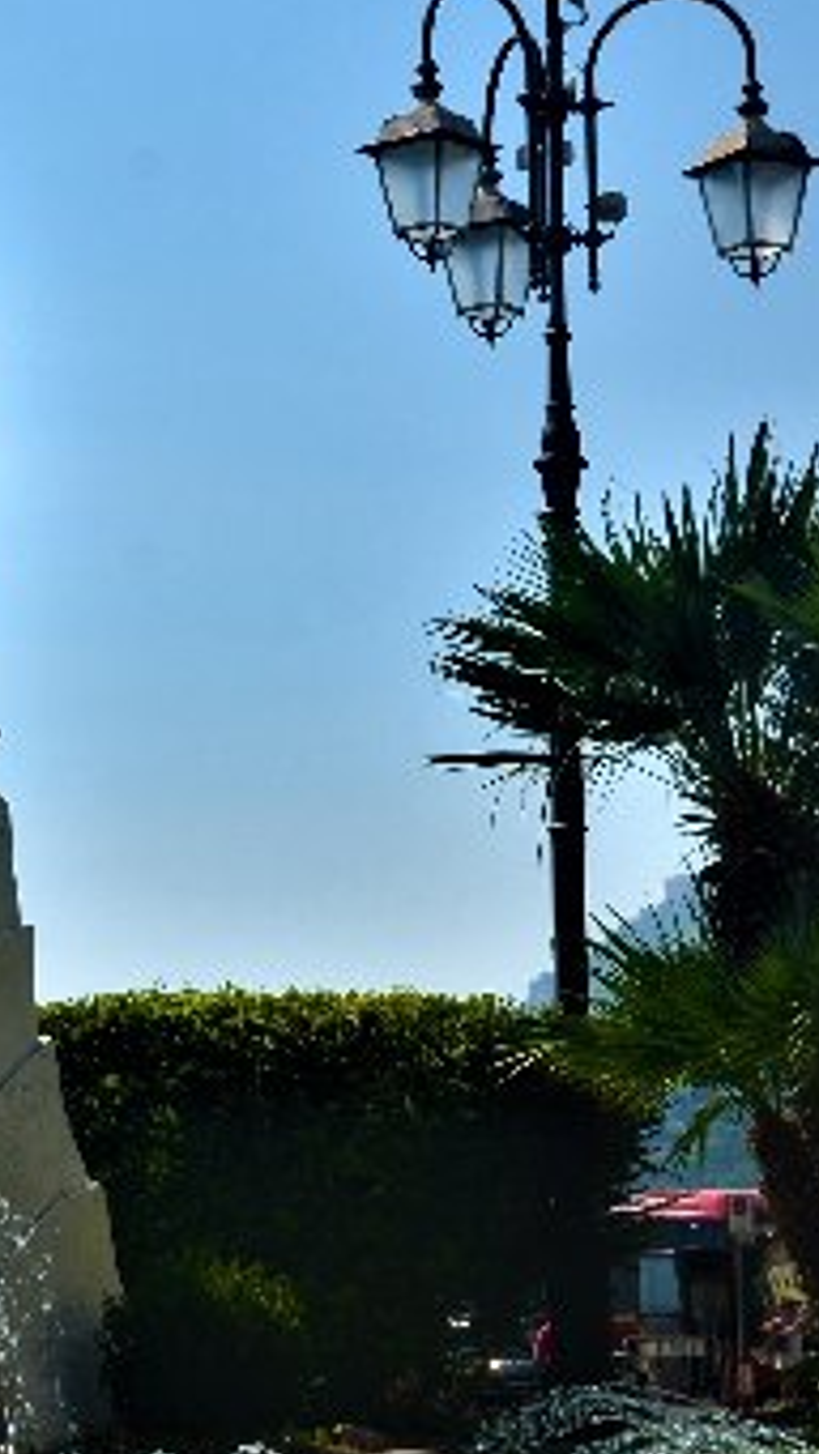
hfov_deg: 11.5
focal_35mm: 103
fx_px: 3974
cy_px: 759
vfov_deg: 20.7
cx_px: -179
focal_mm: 28
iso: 140
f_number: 11
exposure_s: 1/125
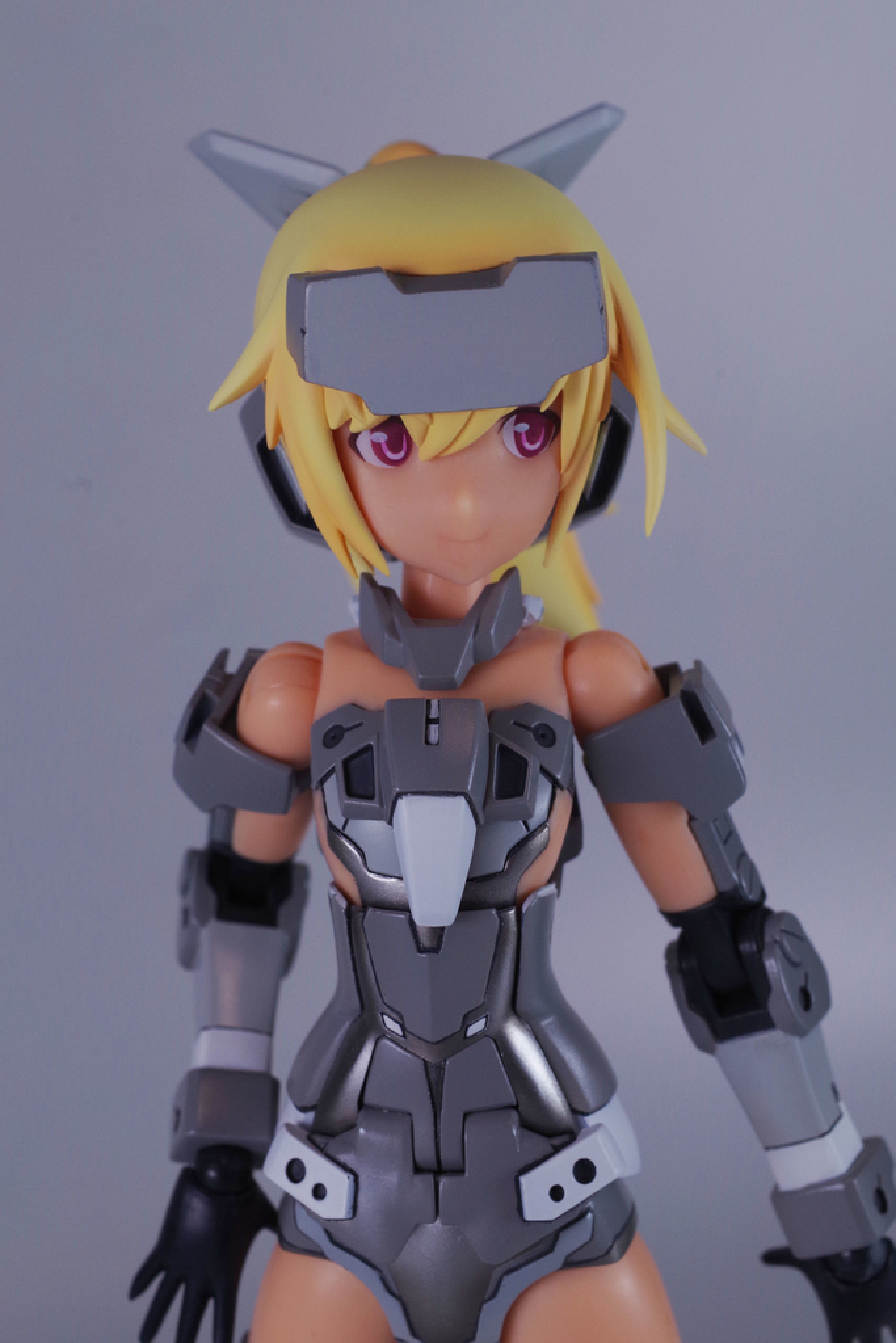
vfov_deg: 37.8
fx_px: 1959
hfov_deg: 25.8
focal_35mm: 52
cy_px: 672
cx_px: 448
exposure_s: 1/60
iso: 200
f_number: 11
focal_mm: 35
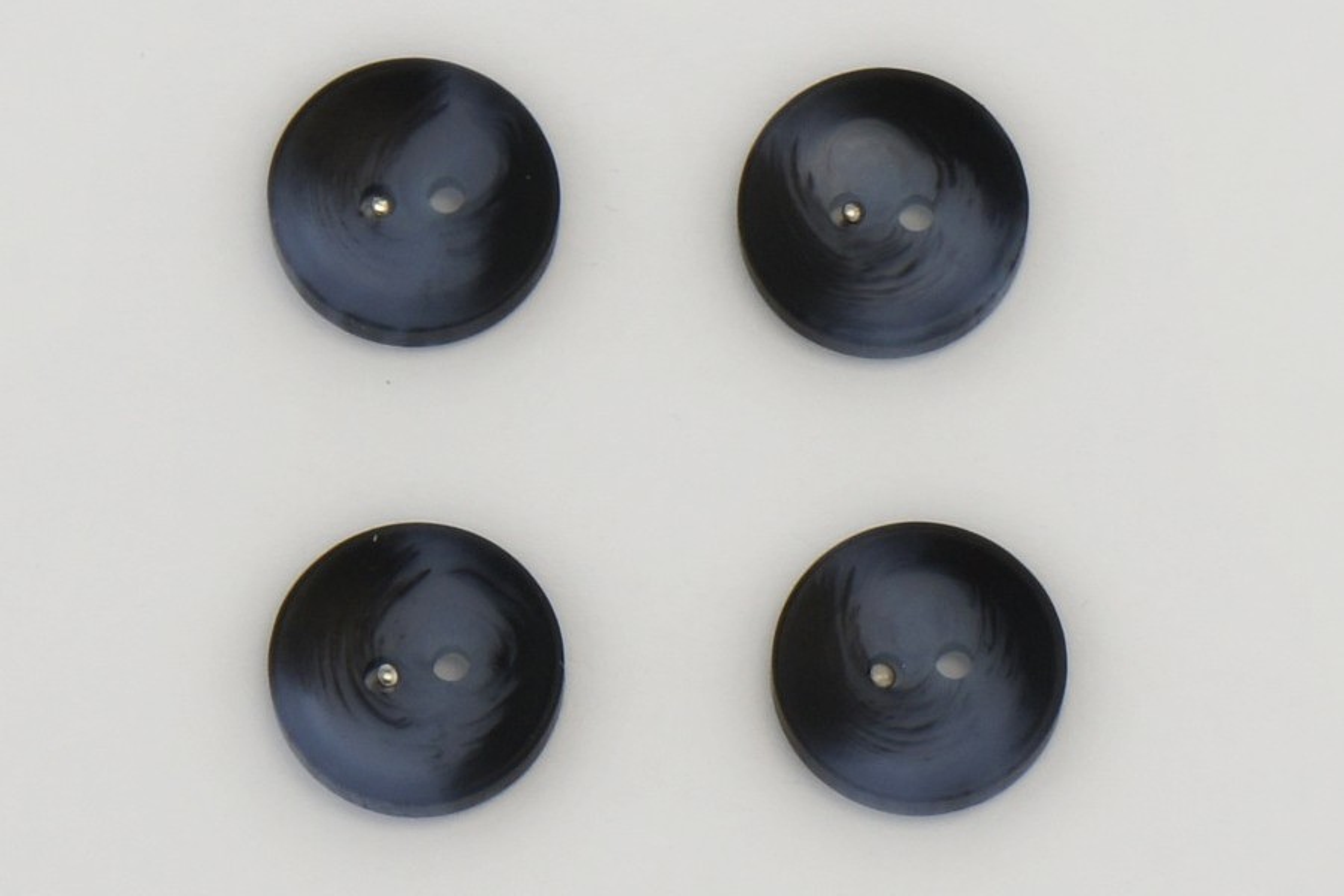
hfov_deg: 24.6
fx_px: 3080
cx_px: 672
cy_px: 448
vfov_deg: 16.6
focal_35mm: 82
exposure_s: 1/500
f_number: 9
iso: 200
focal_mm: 55
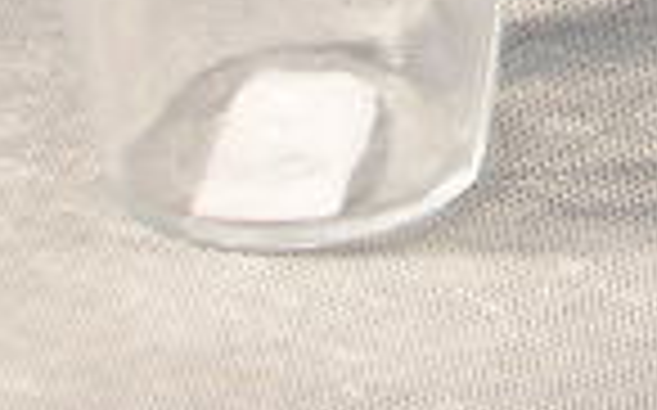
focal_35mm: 270
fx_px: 4831
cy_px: -505
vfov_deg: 4.8
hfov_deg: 7.4
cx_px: 1359
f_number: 3.5
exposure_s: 1/3.7
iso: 70
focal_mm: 9.7
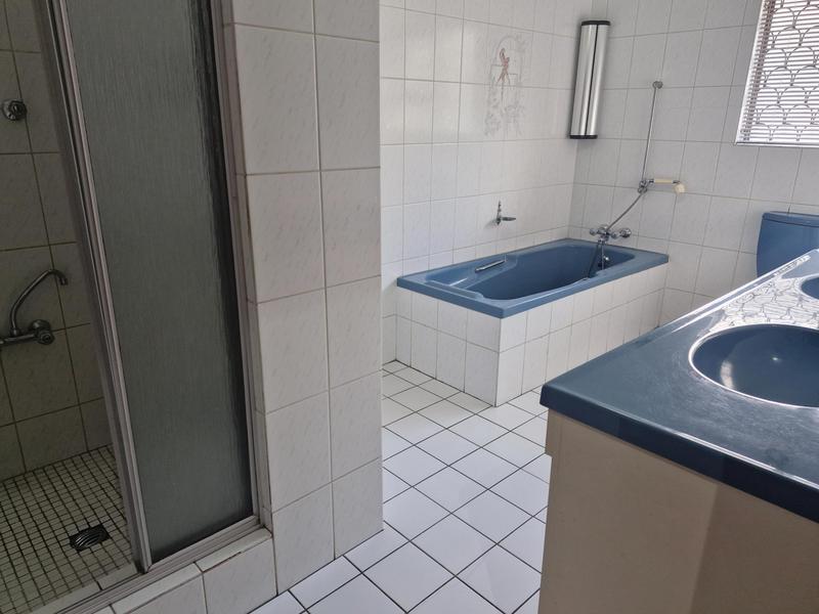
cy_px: 307
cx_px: 410
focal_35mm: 23
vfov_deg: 58.9
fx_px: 544
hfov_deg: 73.9
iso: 200
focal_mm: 5.54
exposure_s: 1/100
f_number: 1.8
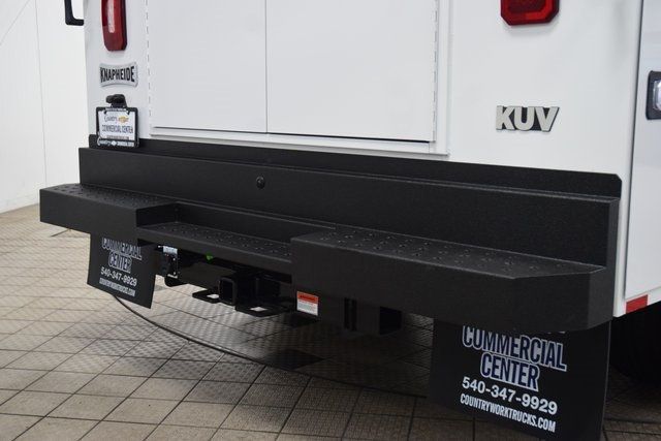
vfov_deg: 29.0
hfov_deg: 42.3
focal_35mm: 46
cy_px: 220
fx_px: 854
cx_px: 330
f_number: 5
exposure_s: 1/60
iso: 1600
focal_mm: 31
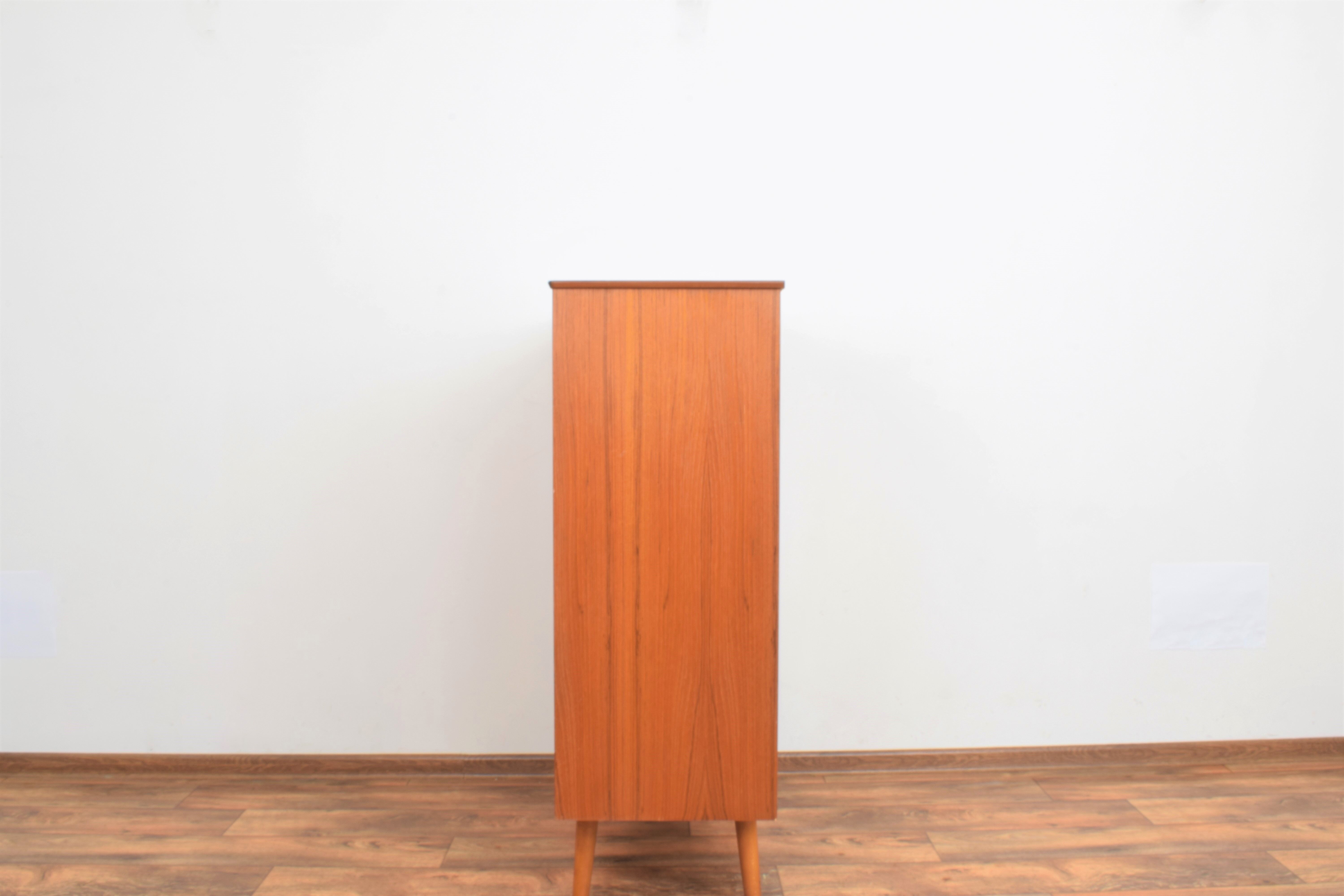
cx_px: 672
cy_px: 448
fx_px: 1232
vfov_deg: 40.0
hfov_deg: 57.2
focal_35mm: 33
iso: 100
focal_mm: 22
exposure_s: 4
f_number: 25
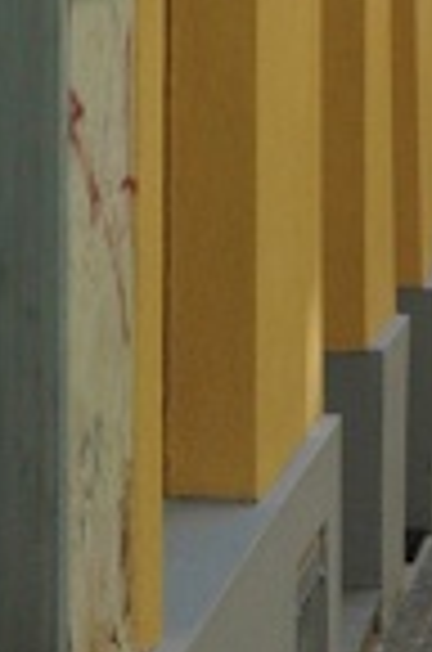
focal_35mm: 275
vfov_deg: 7.3
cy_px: -427
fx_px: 4966
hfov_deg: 4.9
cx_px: 932
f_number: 9
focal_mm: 35
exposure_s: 1/320
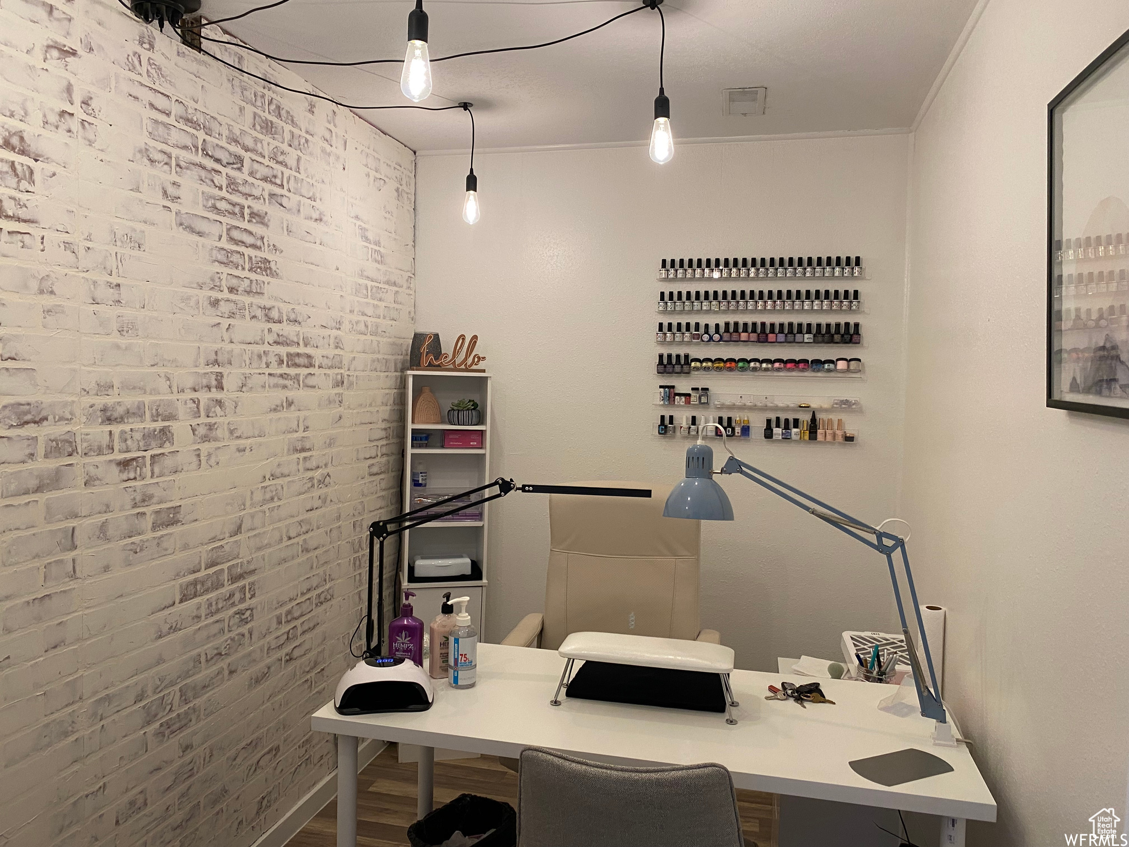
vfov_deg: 53.1
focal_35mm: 26
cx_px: 564
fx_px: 848
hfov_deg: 67.3
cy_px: 424
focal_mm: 4.25
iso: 100
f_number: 1.8
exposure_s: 1/60
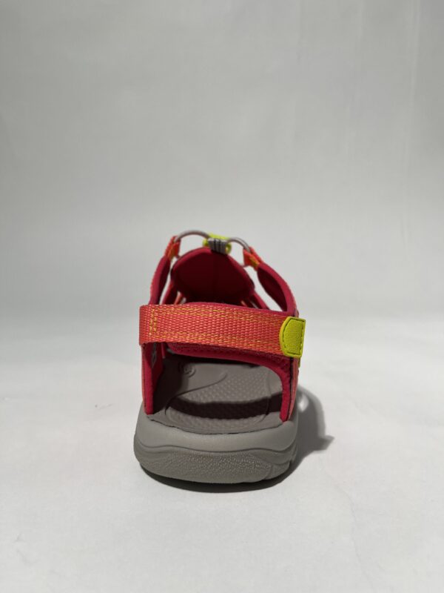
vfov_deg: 67.3
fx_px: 445
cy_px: 296
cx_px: 222
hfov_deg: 53.1
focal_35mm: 26
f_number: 1.6
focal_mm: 5.1
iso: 50
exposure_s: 1/450
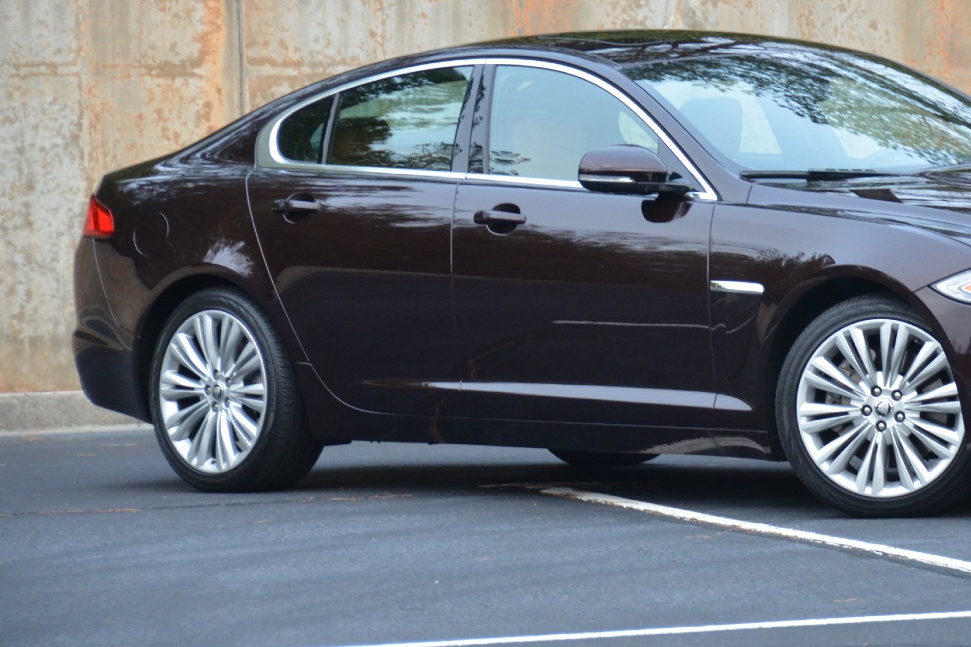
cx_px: 726
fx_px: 7524
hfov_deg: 7.4
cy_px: 188
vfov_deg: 4.9
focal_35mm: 279
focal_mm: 120
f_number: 5.3
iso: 1600
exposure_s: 1/100
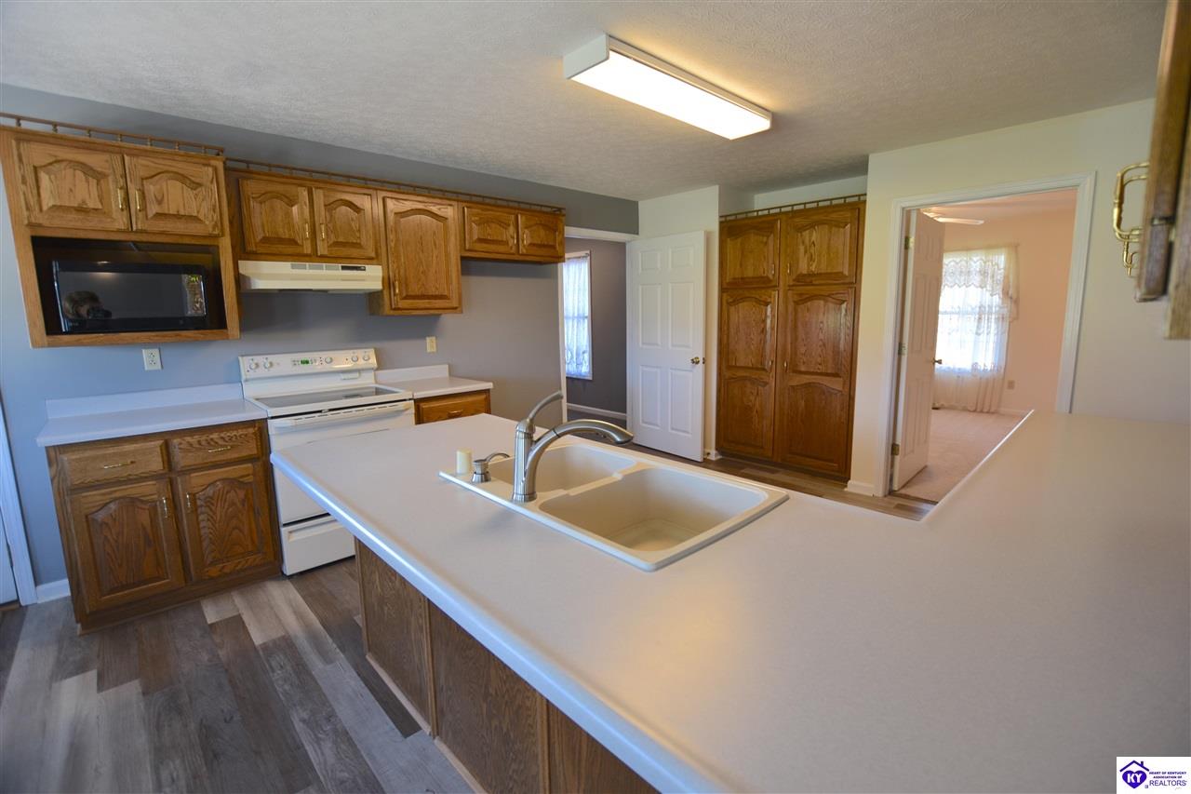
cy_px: 397
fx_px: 496
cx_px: 596
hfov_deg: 100.4
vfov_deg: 77.3
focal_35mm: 15
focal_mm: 10
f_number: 3.5
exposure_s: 1/15
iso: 125
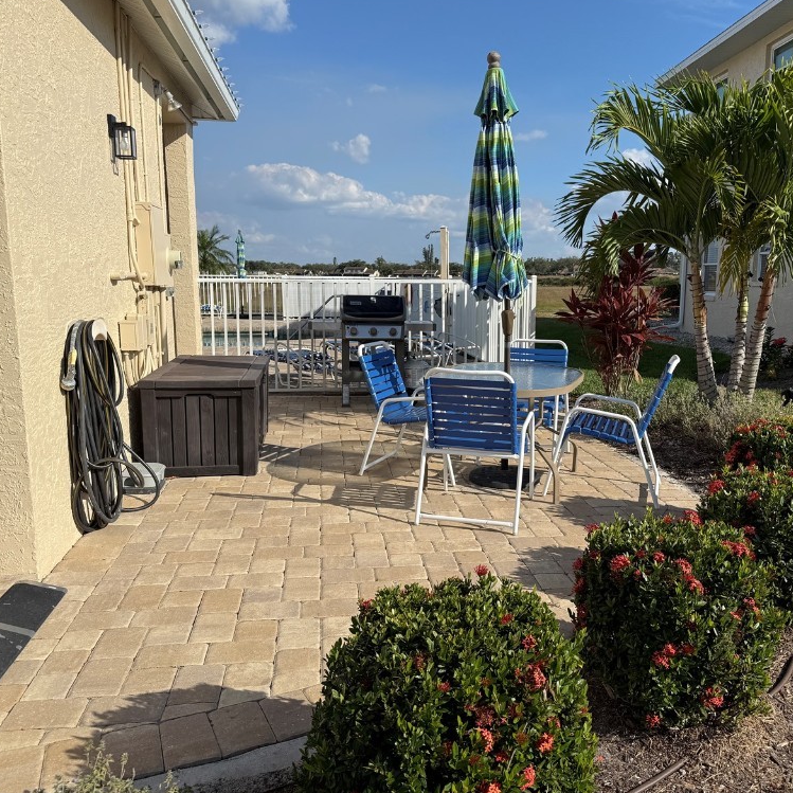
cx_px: 443
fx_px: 752
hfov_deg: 55.5
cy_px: 394
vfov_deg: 55.6
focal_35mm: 29
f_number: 1.78
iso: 80
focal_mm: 6.76
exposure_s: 1/7353
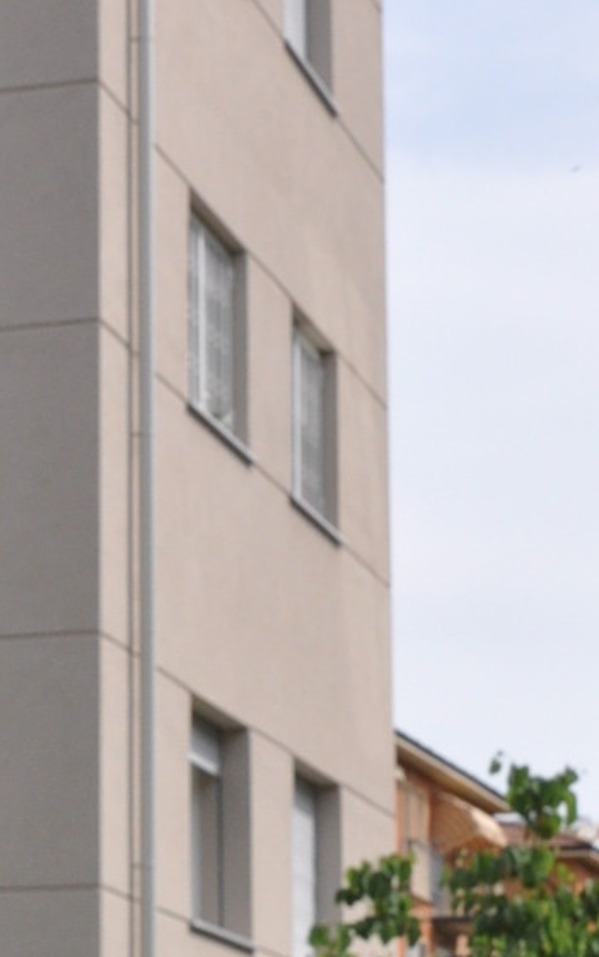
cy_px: 776
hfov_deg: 9.3
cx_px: 108
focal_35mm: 140
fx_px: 3654
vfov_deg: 14.8
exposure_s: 1/640
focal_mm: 24
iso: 400
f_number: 13
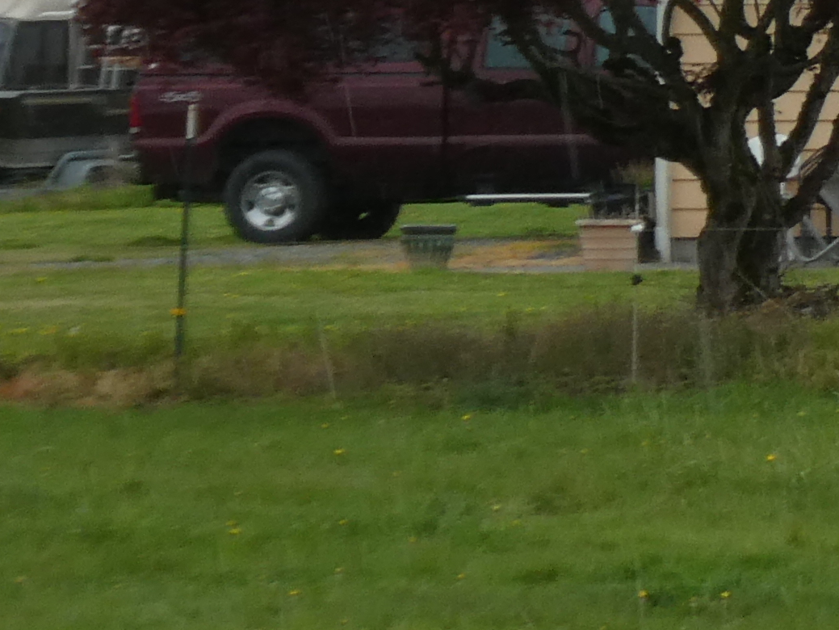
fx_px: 9553
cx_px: 2089
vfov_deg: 3.8
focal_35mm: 394
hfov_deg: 4.9
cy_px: -263
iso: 80
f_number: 4.7
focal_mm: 14.1
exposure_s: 1/250
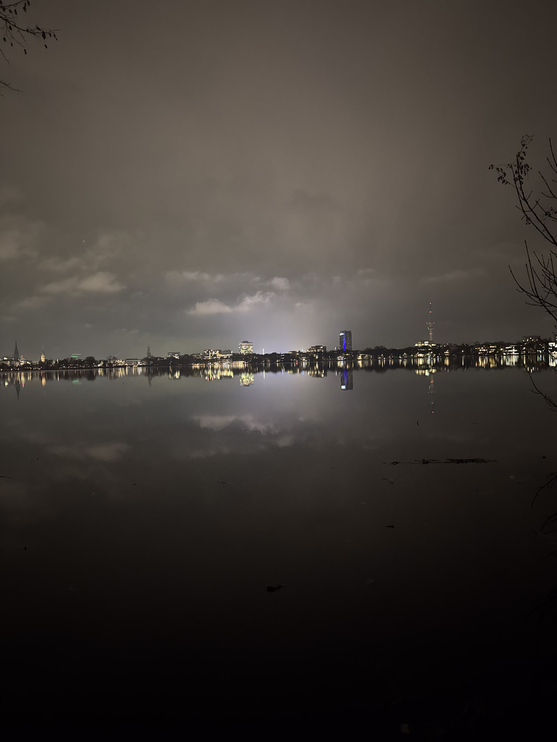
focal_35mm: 24
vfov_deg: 71.6
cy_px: 371
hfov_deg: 56.8
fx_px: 515
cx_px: 278
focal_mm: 6.76
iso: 4000
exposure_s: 1/30
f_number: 1.78
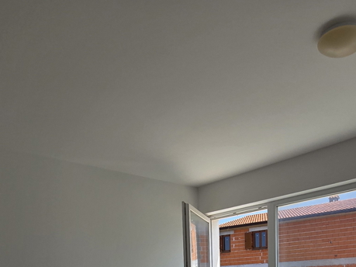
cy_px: 324
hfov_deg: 53.6
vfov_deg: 33.6
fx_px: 350
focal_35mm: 34
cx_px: 214
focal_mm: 2.2
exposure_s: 1/1279
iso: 50
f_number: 2.2
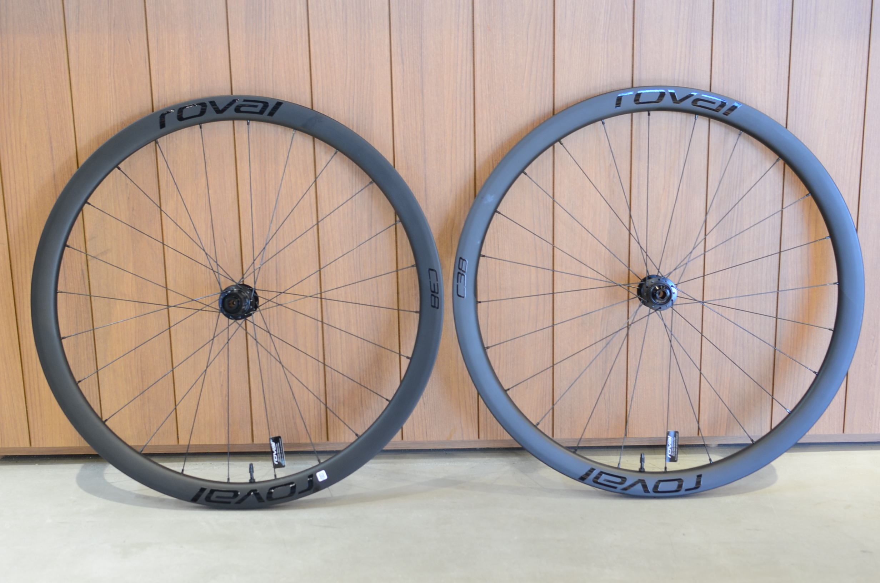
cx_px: 440
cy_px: 292
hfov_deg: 37.9
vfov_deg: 25.6
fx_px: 1281
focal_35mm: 52
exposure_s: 1/40
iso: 400
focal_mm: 35
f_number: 3.2
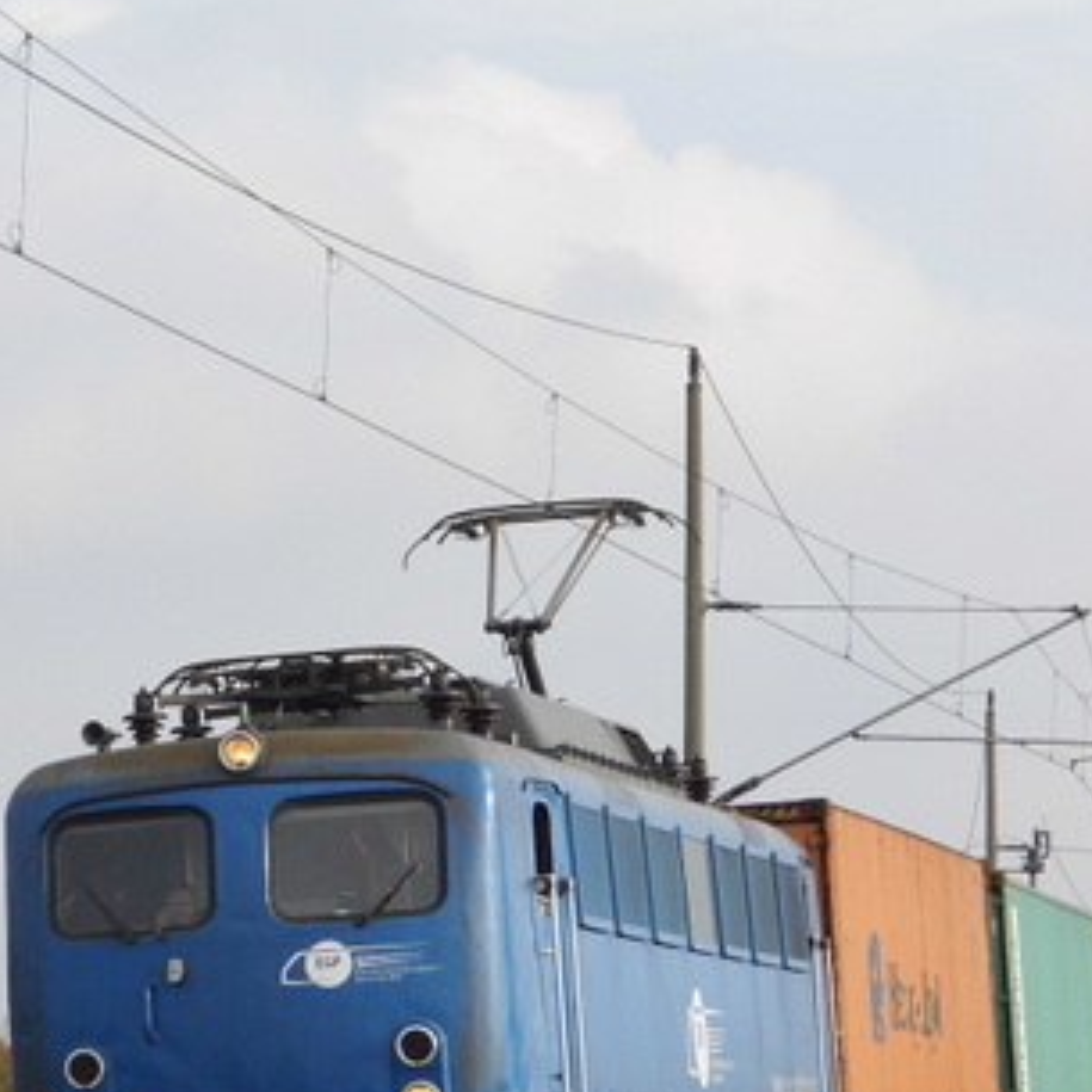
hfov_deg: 5.7
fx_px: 10921
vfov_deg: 5.7
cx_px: 505
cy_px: 1017
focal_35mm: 306
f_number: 4.7
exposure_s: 1/394
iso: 100
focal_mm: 23.6
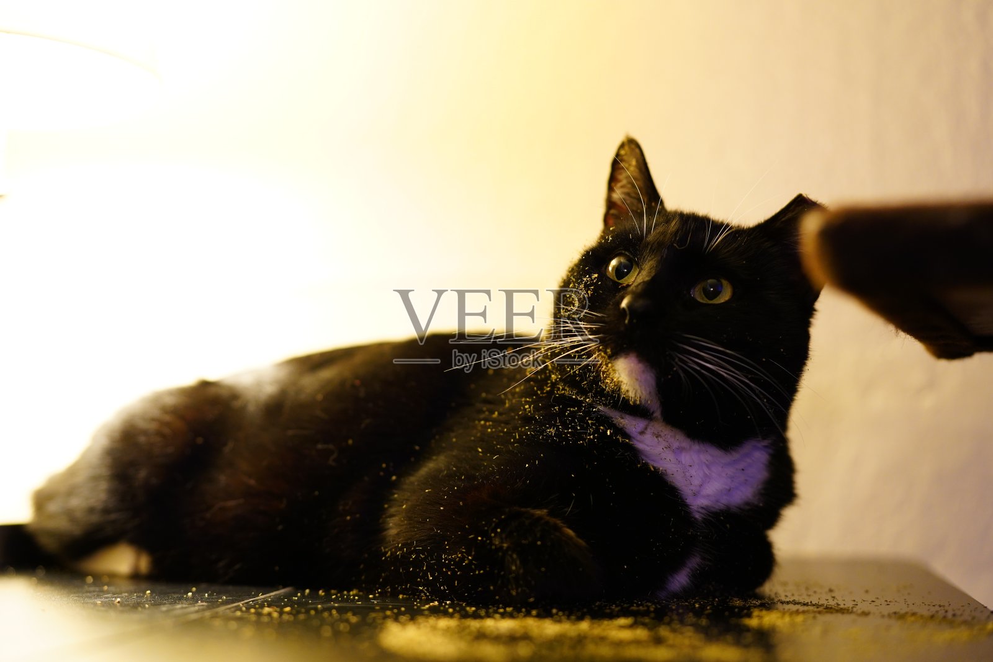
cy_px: 331
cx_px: 496
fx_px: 1379
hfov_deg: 39.6
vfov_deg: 27.0
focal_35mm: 50
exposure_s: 1/40
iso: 1600
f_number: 2
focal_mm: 50
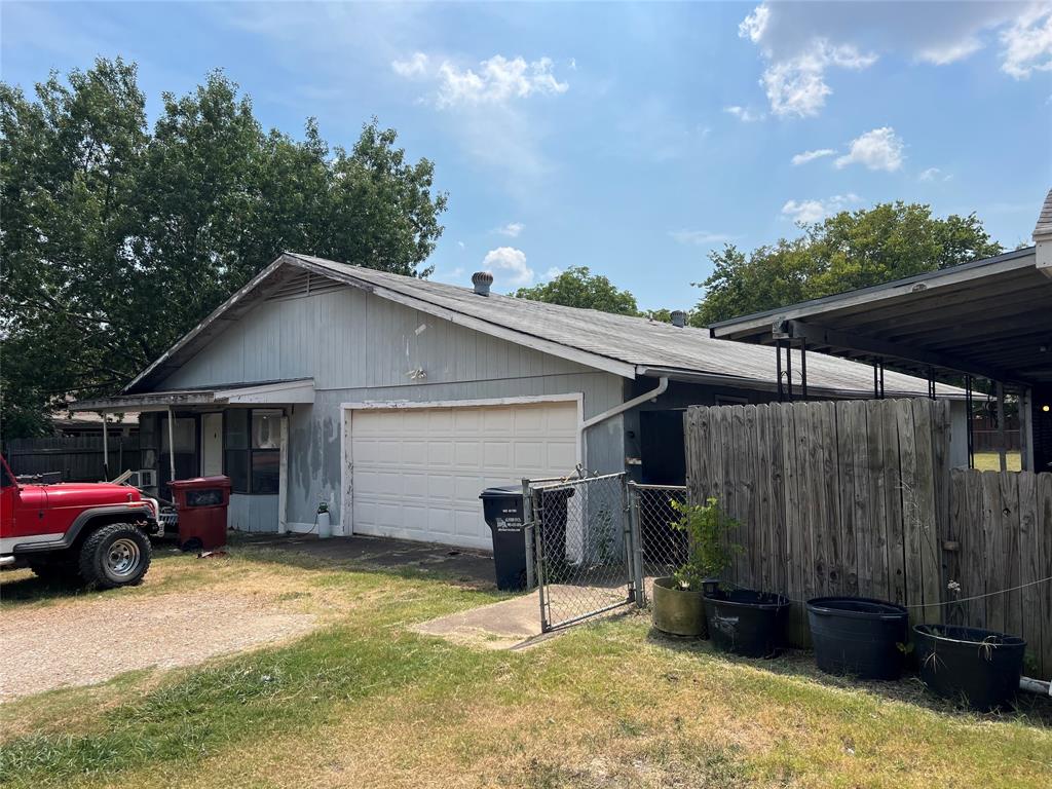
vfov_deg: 53.1
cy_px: 394
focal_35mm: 26
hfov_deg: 67.3
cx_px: 526
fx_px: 790
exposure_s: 1/6579
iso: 50
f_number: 1.5
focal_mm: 5.7
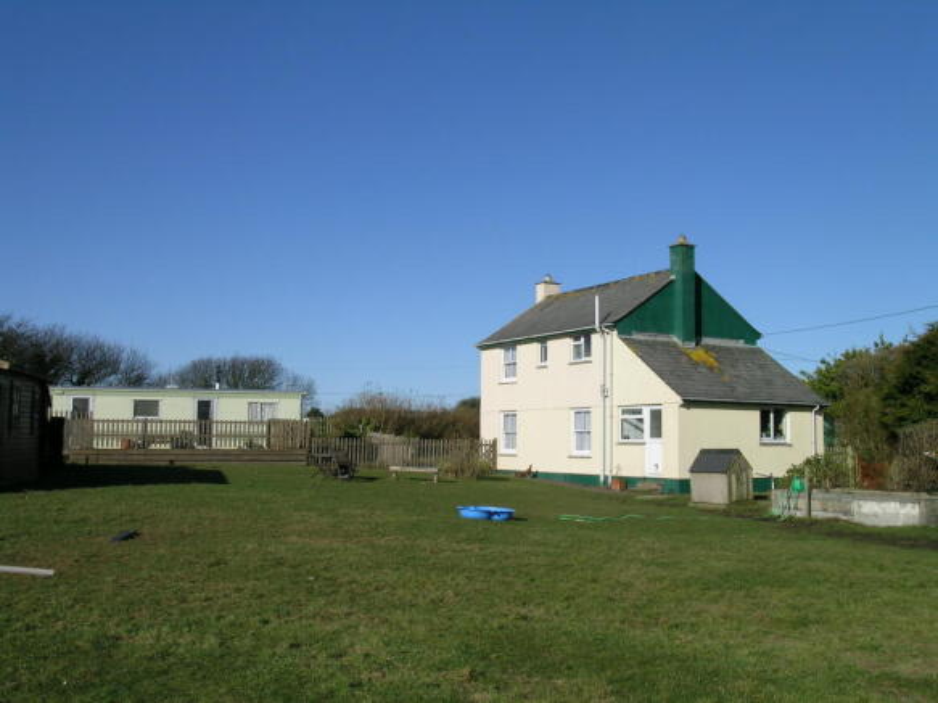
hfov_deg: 47.9
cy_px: 352
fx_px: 1057
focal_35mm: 39
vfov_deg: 36.8
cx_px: 469
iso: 50
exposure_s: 1/335
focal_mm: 8
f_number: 7.8
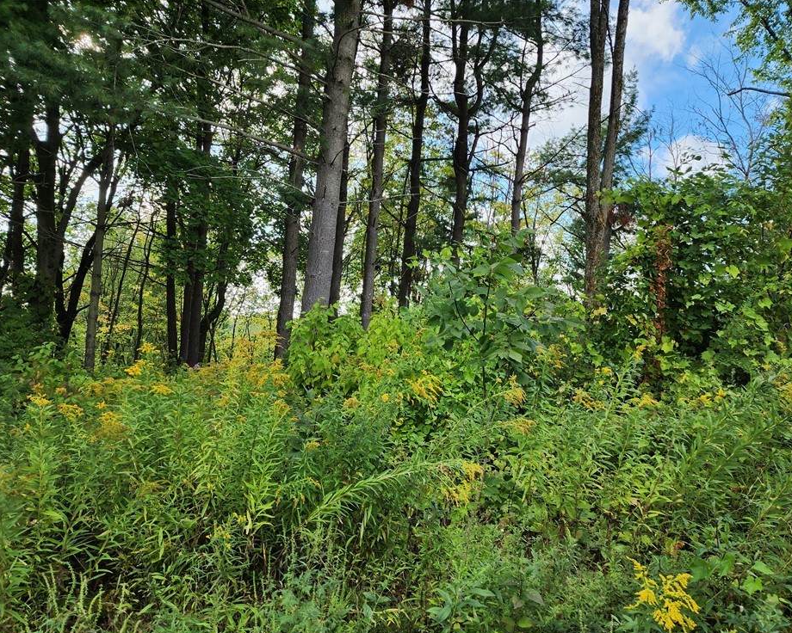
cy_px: 329
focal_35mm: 25
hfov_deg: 68.0
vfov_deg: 56.8
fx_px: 586
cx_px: 425
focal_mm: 6.4
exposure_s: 1/213
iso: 12
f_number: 1.8
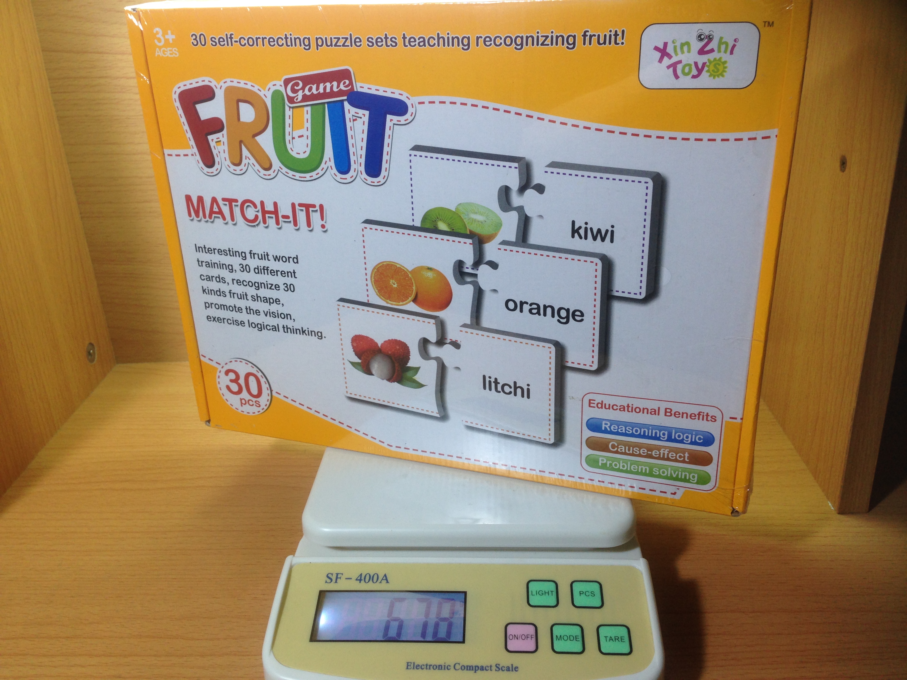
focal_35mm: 33
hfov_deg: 55.4
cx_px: 454
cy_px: 340
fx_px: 865
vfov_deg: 42.9
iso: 50
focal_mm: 4.12
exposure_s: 1/33
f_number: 2.4
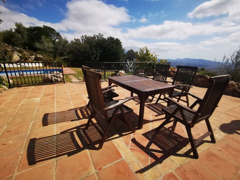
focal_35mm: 16
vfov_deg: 78.1
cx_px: 120
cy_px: 90
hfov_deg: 94.5
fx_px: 111
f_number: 2.2
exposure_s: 1/1748
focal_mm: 2.35
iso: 50
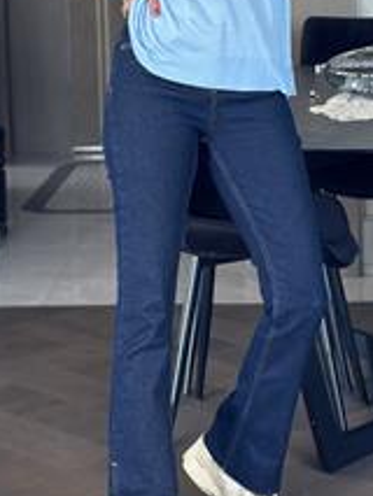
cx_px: 193
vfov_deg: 17.1
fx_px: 1636
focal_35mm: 114
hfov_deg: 13.0
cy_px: 107
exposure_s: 1/60
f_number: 1.78
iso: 160
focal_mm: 6.86
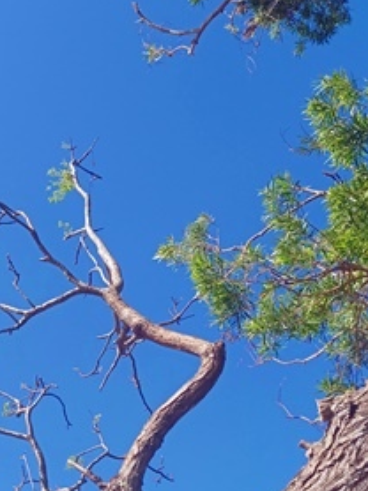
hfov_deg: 26.3
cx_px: 55
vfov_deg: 34.6
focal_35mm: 54
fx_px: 767
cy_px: 381
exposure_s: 1/342
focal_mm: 4.6
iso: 32
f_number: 1.8
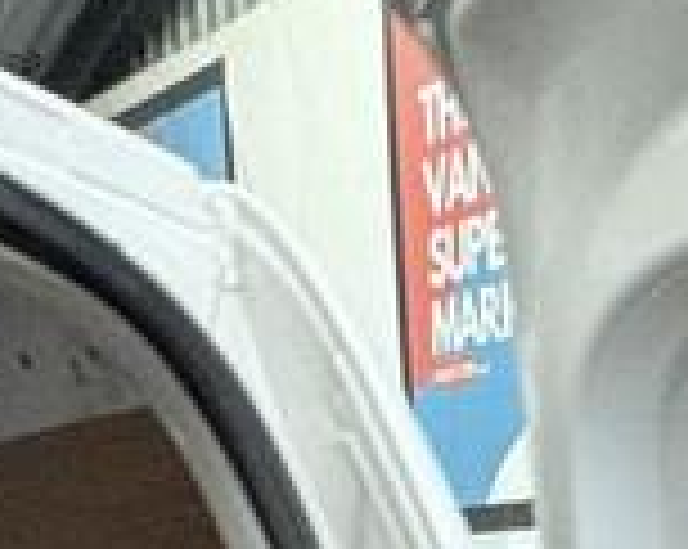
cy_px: 1274
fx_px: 1627
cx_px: 1048
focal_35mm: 80
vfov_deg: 14.0
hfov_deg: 20.3
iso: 640
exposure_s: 1/33
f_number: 2.2
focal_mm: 2.22
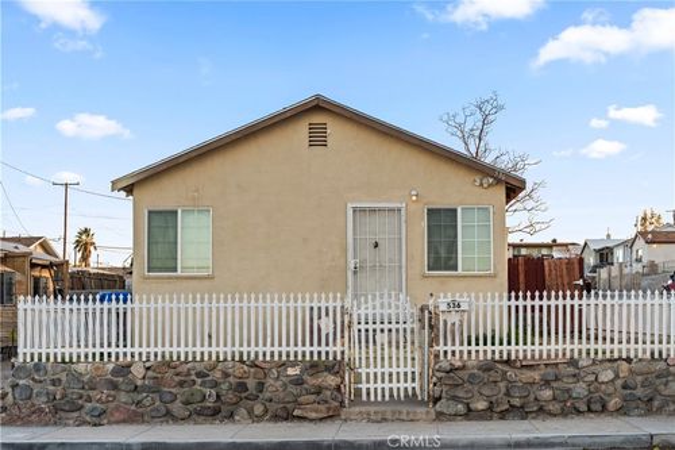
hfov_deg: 41.1
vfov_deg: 28.1
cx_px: 338
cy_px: 225
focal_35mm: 48
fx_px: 900
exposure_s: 1/100
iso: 1000
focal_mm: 48
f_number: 9
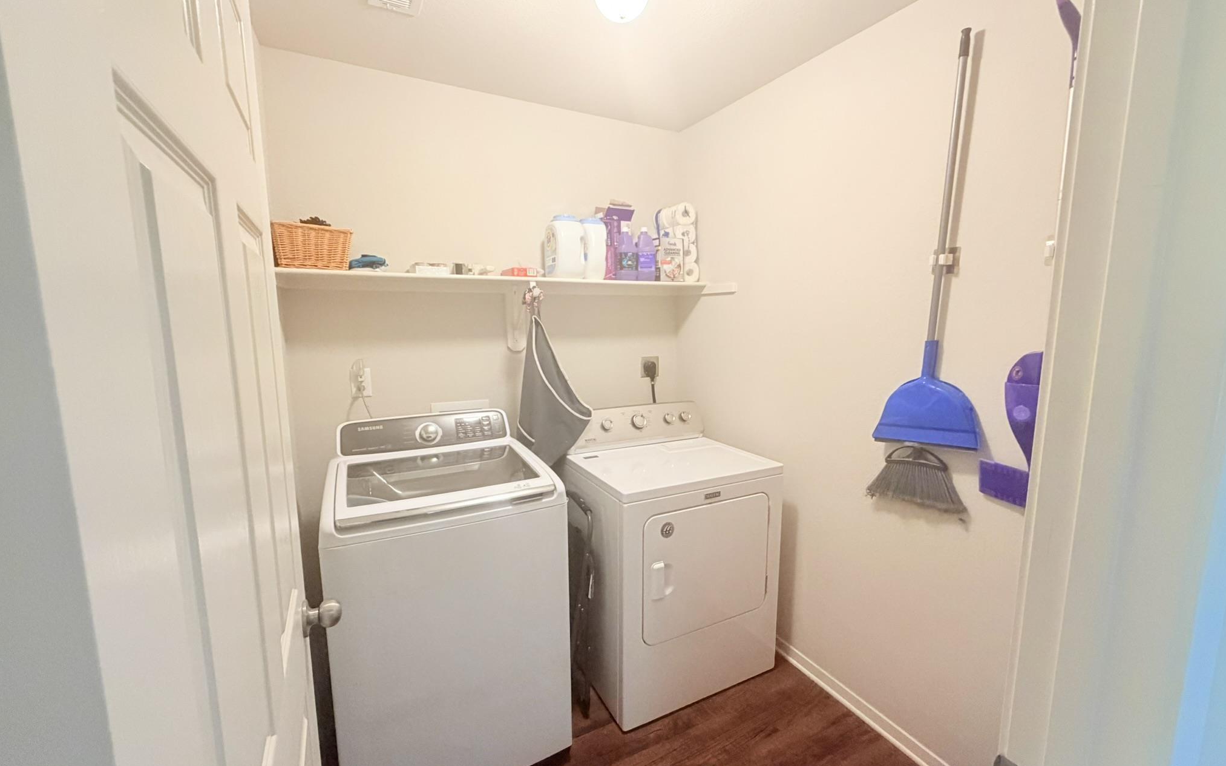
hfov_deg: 101.5
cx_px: 609
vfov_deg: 74.8
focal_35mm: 15
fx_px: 501
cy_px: 387
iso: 500
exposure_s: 1/60
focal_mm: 2.22
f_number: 2.2
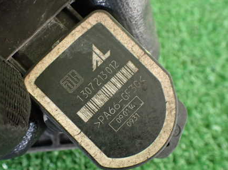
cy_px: 98
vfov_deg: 34.2
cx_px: 77
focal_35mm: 42
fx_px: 276
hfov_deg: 44.2
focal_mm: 5.4
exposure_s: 1/125
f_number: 2.3
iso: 500
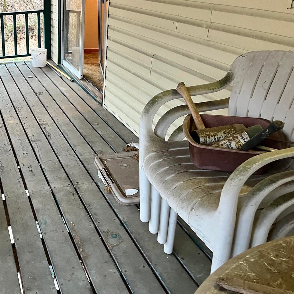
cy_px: 125
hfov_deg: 42.5
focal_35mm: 38
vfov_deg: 43.7
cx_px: 73
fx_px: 365
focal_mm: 5.1
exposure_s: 1/60
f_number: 1.6
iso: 250
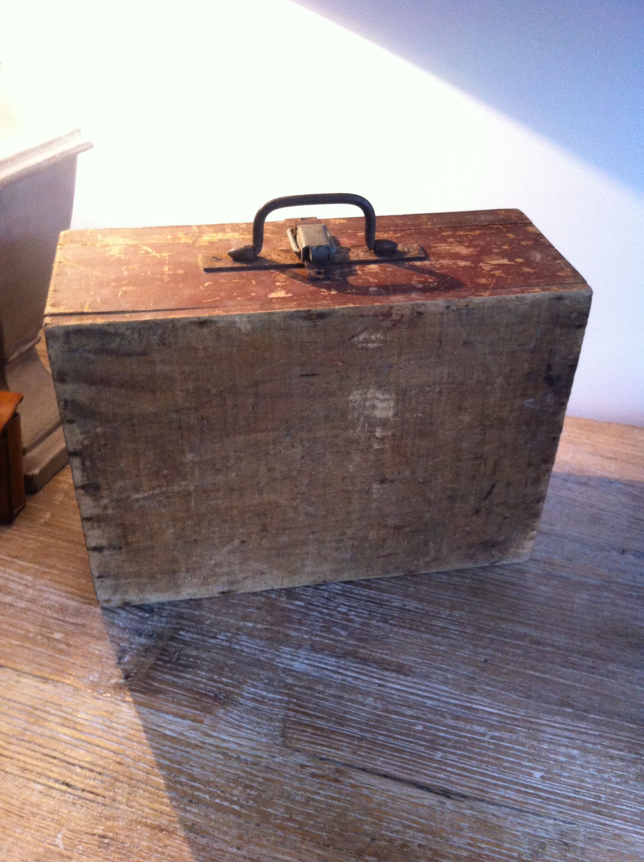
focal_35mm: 35
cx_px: 322
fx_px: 870
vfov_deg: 52.7
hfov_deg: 40.6
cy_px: 431
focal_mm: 3.85
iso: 250
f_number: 2.8
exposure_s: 1/17
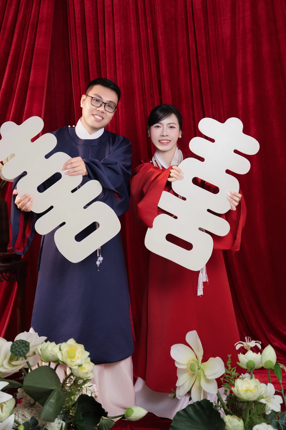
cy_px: 204
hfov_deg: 18.7
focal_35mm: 73
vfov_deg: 27.7
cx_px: 117
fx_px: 870
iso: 320
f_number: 2.8
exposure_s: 1/125
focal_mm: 60
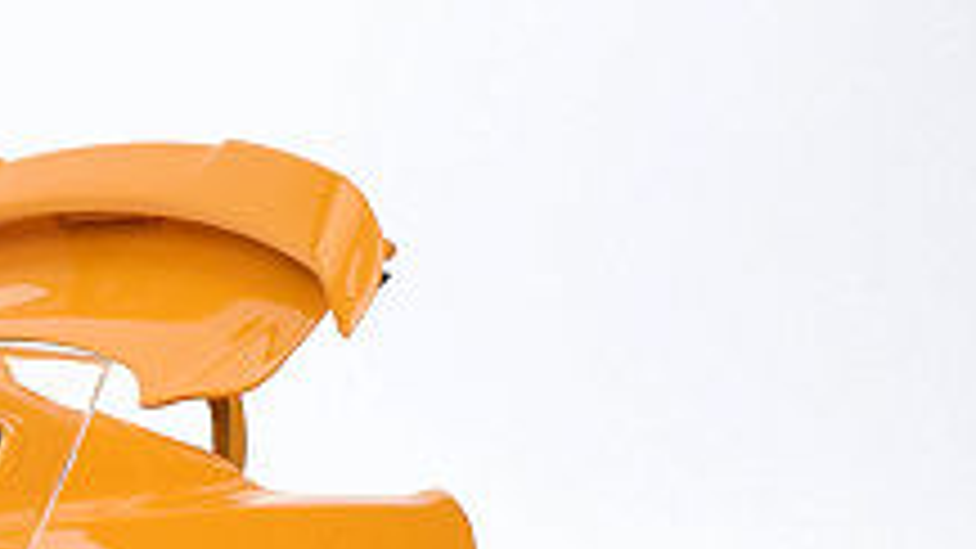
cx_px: -931
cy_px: 767
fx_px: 4114
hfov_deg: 12.1
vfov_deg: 7.5
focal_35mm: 159
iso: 800
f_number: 22
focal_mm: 22
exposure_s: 1/20
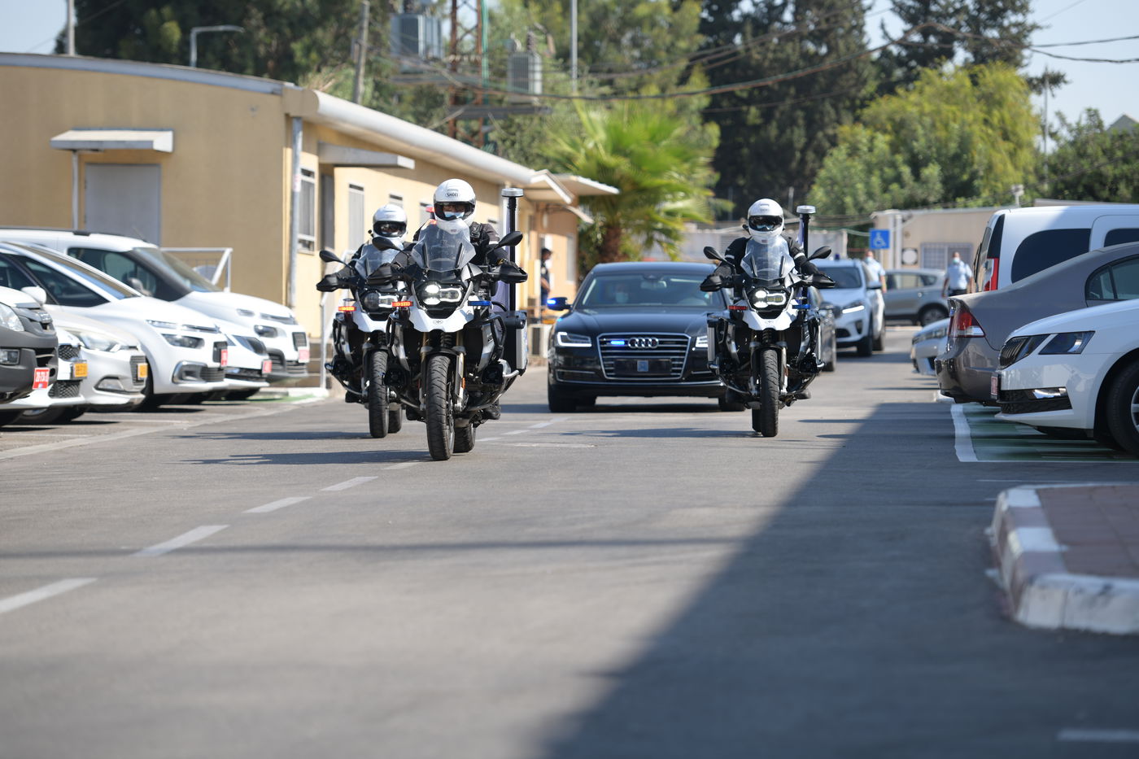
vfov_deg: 10.5
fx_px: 4112
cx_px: 570
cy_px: 380
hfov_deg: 15.8
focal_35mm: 130
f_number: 4
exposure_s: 1/800
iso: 100
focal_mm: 130
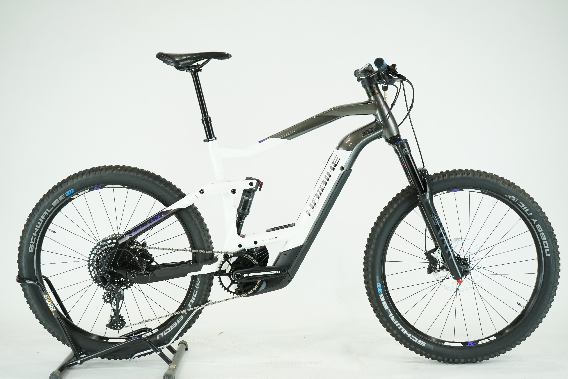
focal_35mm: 52
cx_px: 284
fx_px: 820
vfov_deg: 26.0
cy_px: 190
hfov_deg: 38.2
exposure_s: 1/200
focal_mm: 52
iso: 1600
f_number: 5.6
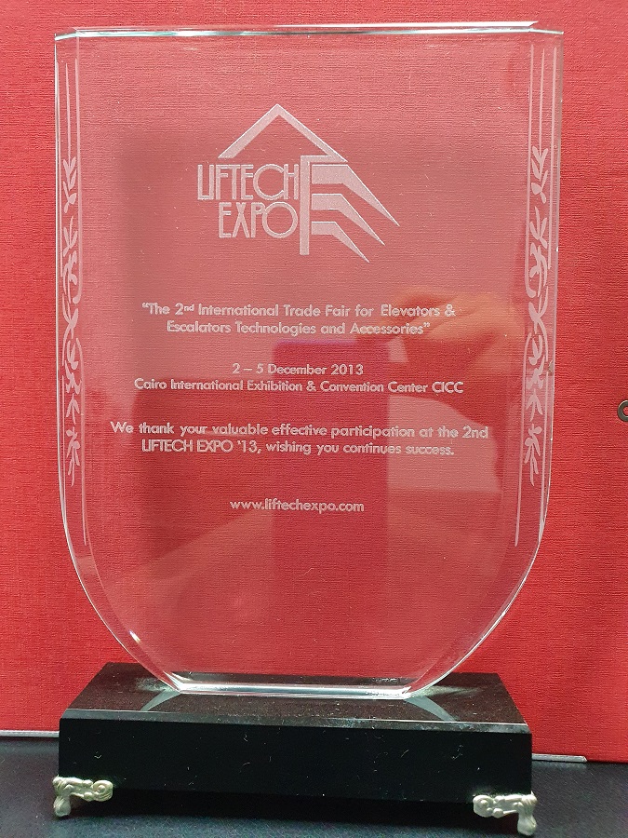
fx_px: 629
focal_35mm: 26
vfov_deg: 67.3
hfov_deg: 53.1
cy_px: 419
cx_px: 314
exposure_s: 1/50
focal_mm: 4.32
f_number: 2.4
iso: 640
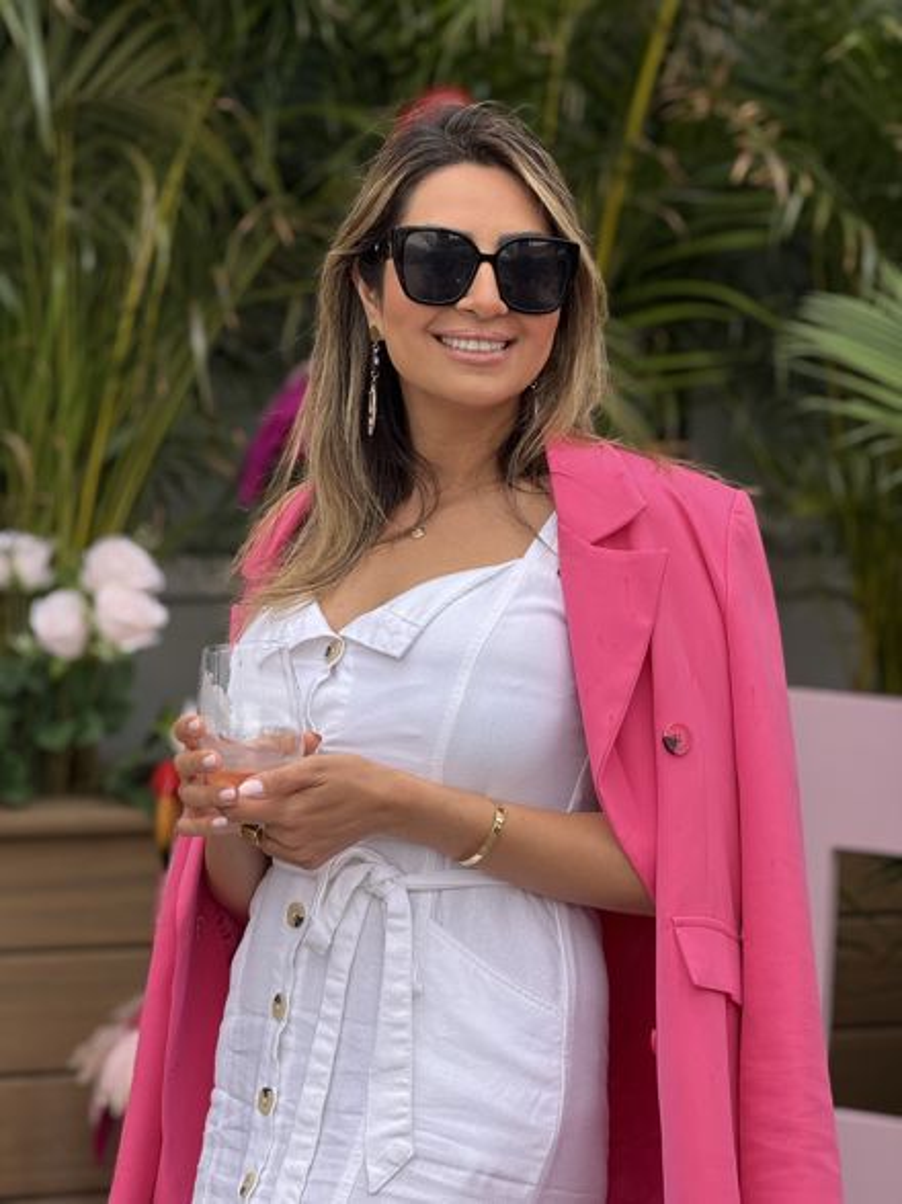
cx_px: 451
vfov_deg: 16.4
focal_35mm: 120
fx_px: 4171
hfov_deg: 12.3
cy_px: 602
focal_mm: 15.66
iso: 64
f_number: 2.8
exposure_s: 1/266
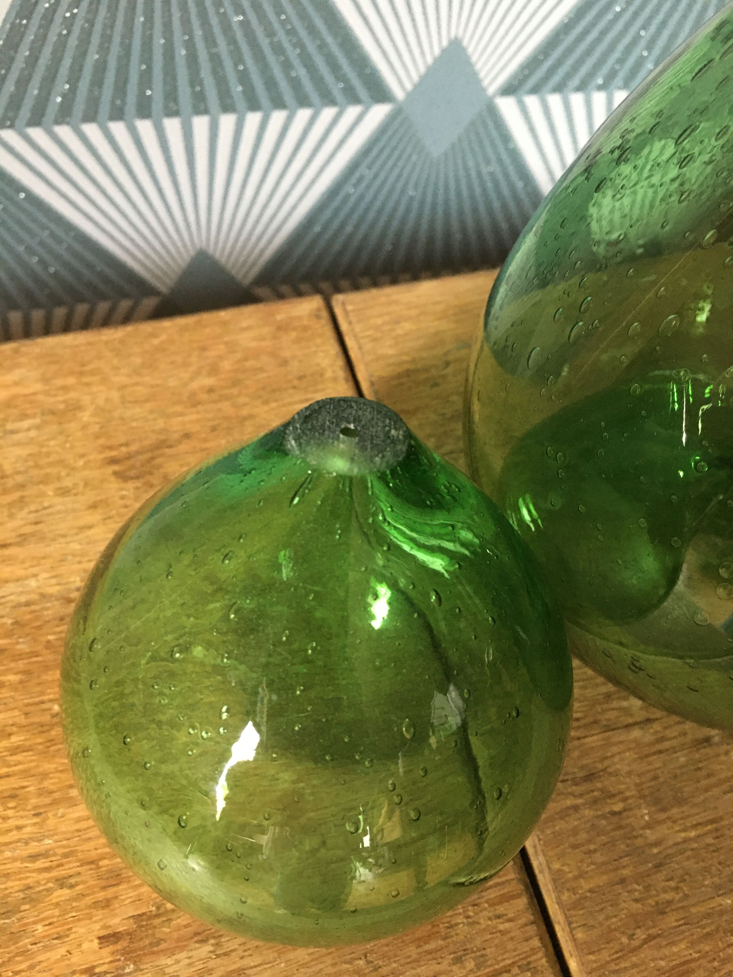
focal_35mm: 29
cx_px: 366
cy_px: 488
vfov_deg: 61.7
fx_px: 819
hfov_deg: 48.2
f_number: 2.2
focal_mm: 4.15
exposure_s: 1/17
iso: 200
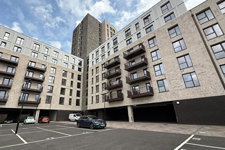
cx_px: 99
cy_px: 79
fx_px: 106
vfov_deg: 70.4
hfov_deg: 92.9
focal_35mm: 17
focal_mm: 2.22
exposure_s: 1/1050
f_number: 2.2
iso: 50
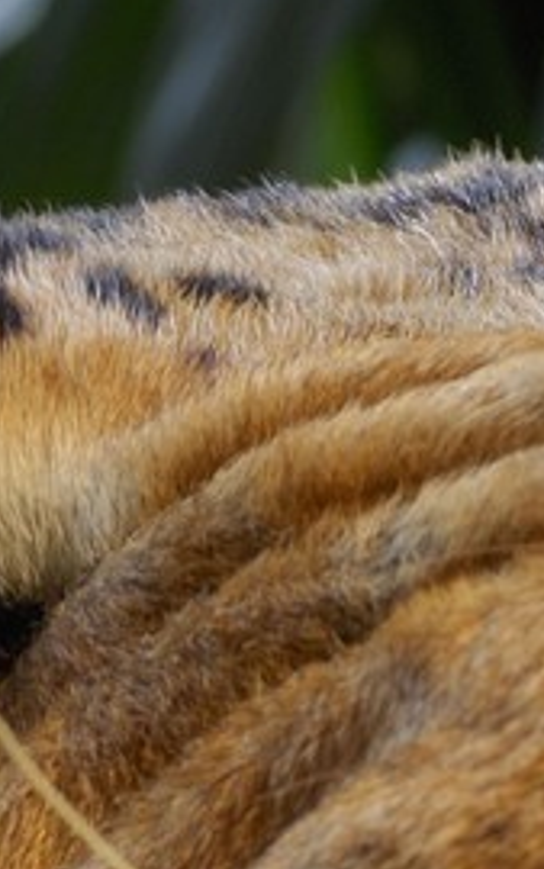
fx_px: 15023
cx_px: 457
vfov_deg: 3.3
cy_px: 2070
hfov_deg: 2.1
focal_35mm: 634
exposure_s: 1/1.67
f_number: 8
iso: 100
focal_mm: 70
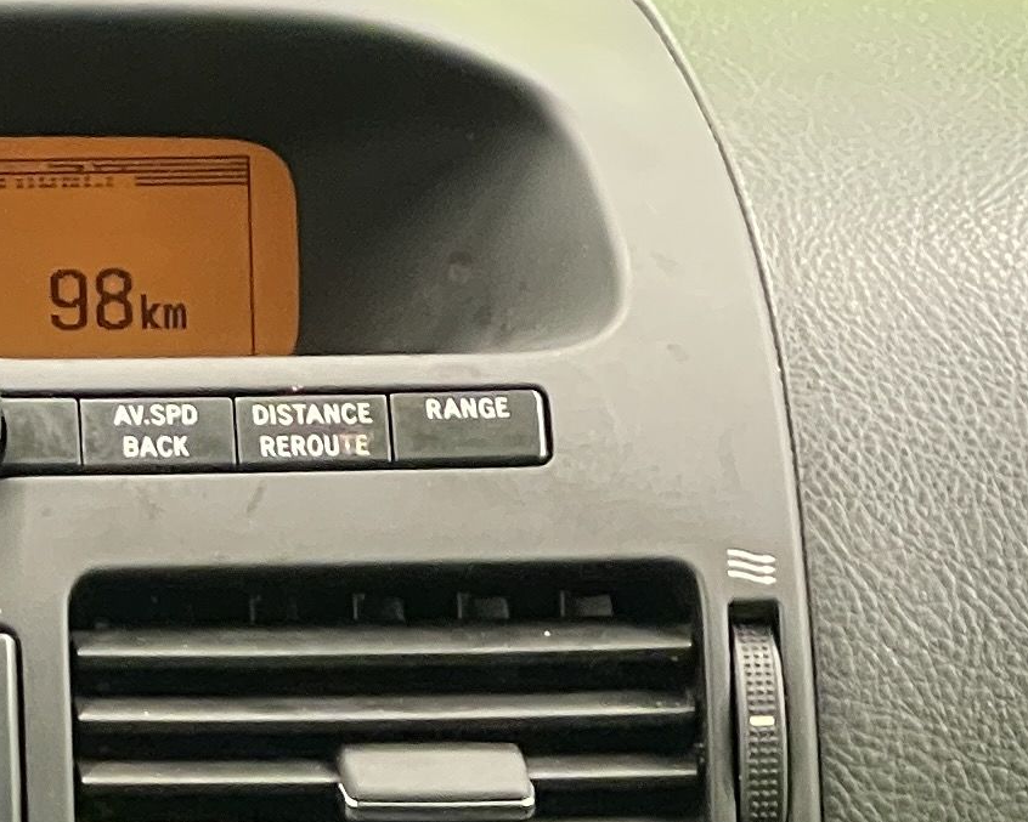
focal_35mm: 242
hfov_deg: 7.9
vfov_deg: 6.2
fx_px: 7364
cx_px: -63
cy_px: 1724
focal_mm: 6
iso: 640
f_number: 2
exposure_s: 1/33
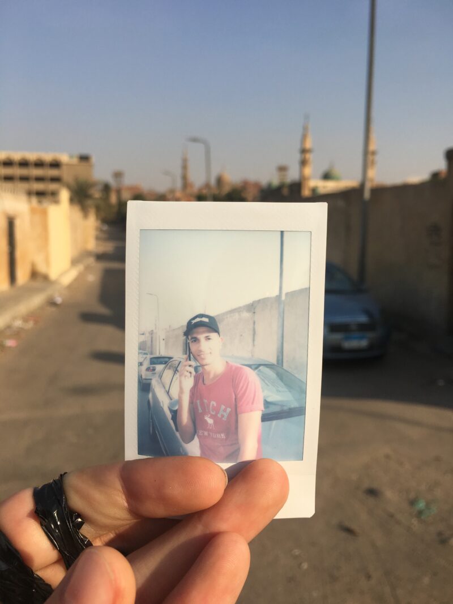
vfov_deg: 61.7
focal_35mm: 29
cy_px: 302
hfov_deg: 48.2
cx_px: 226
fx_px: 506
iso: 25
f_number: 2.2
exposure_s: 1/1876
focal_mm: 4.15
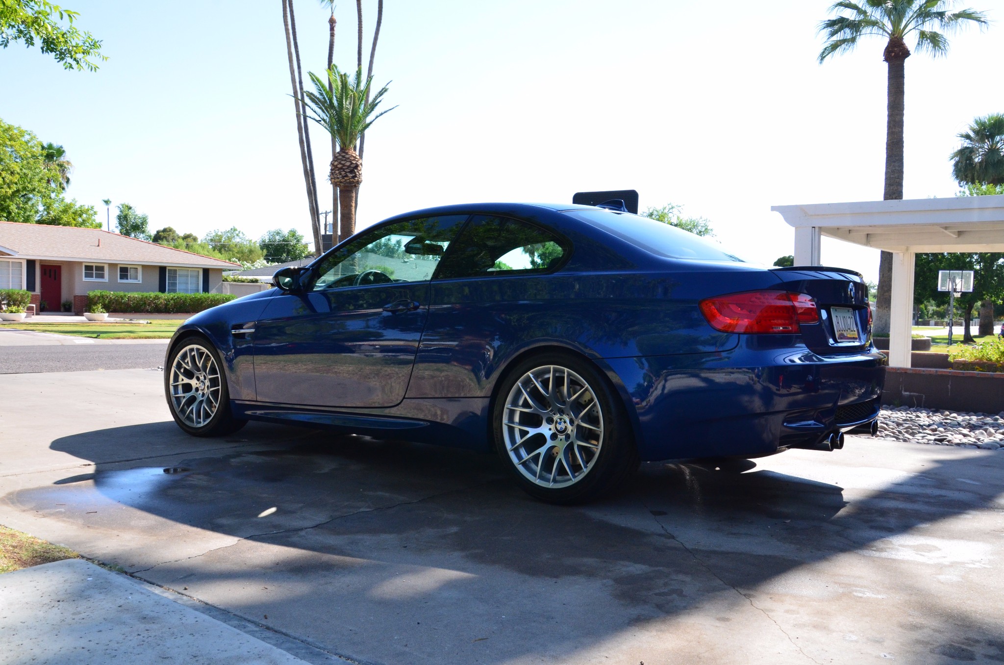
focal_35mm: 32
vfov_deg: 41.5
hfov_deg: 59.6
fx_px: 877
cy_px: 332
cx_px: 502
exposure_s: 1/640
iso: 1250
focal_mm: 21
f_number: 11
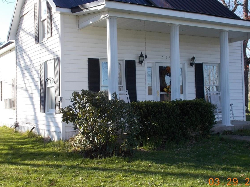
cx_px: 118
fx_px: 375
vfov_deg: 28.0
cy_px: 86
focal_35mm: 52
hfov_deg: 36.8
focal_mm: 6.9
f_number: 3.9
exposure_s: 1/250
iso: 80
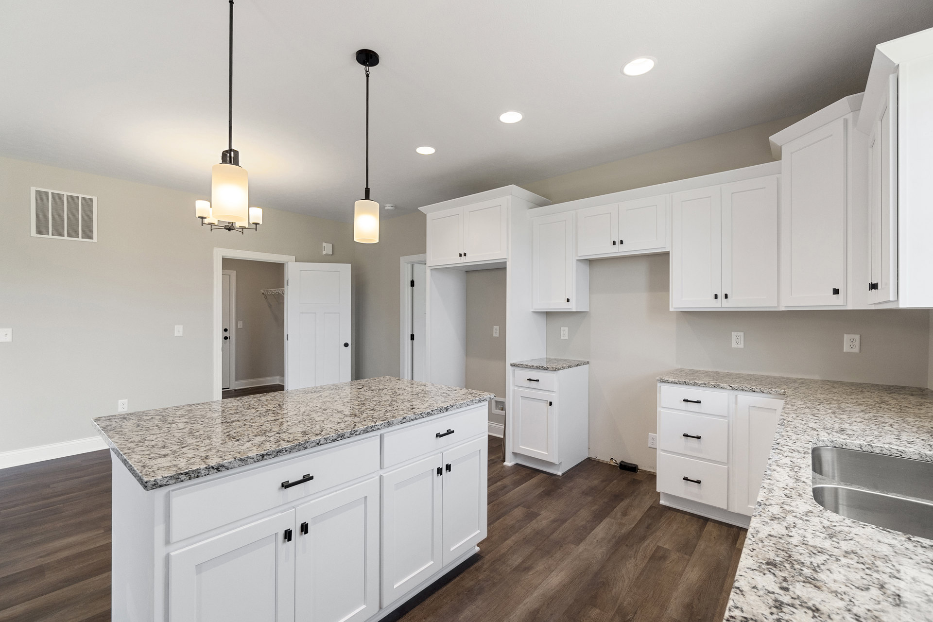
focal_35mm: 15
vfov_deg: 77.3
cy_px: 311
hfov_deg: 100.4
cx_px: 466
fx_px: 389
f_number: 5.6
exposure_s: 1/60
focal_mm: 10
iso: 400
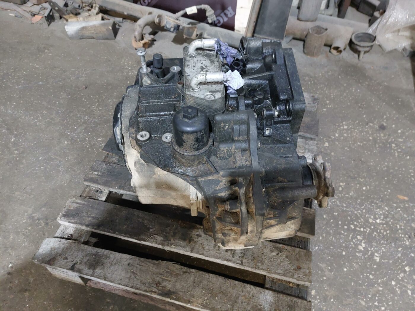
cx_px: 208
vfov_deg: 54.9
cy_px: 156
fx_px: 300
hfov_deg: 69.4
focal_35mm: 25
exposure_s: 1/25
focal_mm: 5.23
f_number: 1.8
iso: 500
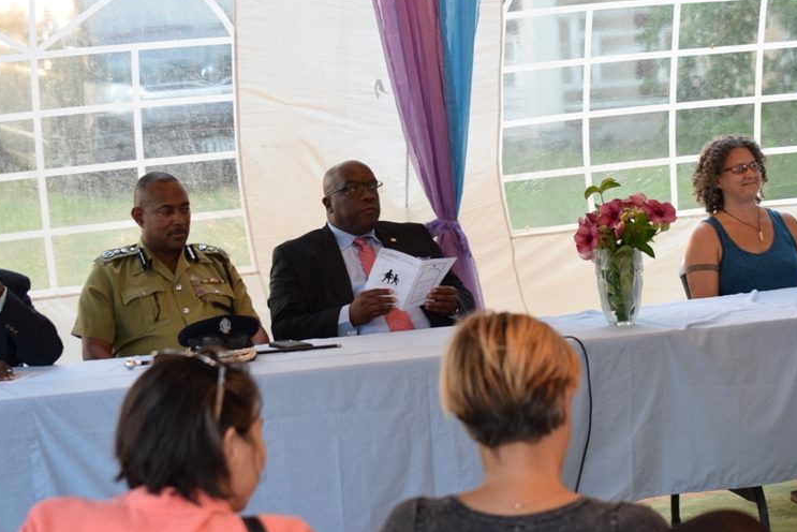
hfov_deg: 18.0
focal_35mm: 114
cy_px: 205
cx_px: 447
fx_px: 2518
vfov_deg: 12.1
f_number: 5.6
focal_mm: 55
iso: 1600
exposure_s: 1/50
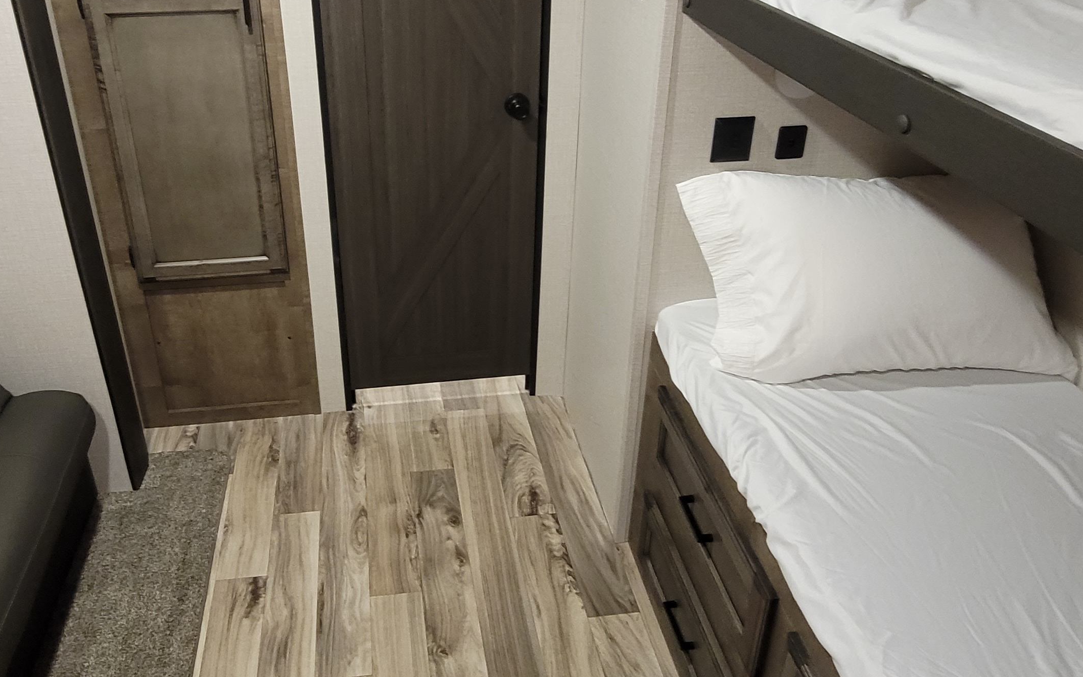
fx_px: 767
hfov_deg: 69.7
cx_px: 437
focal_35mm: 26
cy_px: 205
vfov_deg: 46.5
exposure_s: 1/29
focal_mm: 2.2
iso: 640
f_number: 2.2
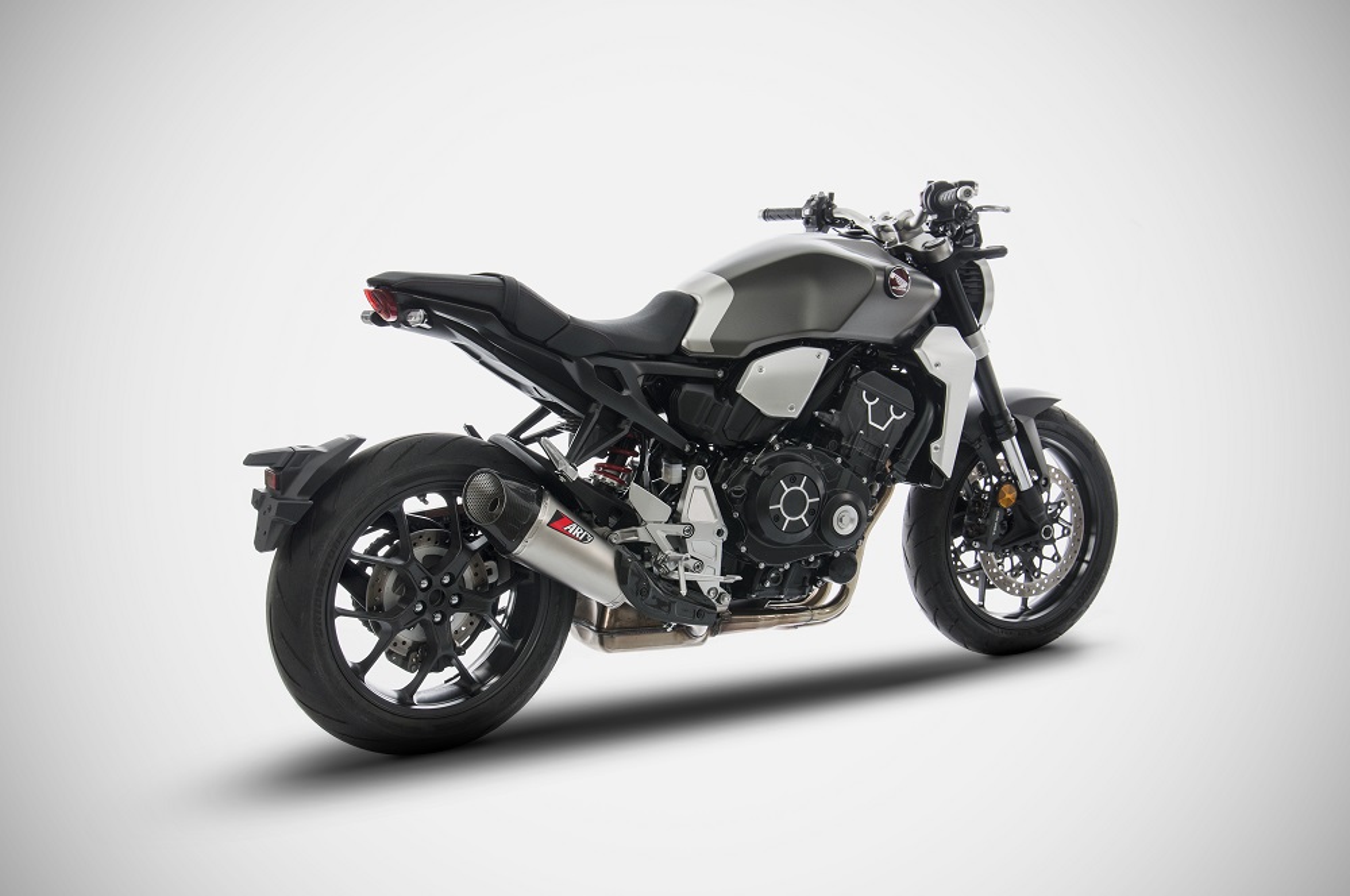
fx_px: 1573
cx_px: 675
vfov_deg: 31.8
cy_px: 448
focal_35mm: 42
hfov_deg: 46.5
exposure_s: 1/60
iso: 100
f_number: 6.3
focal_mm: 28
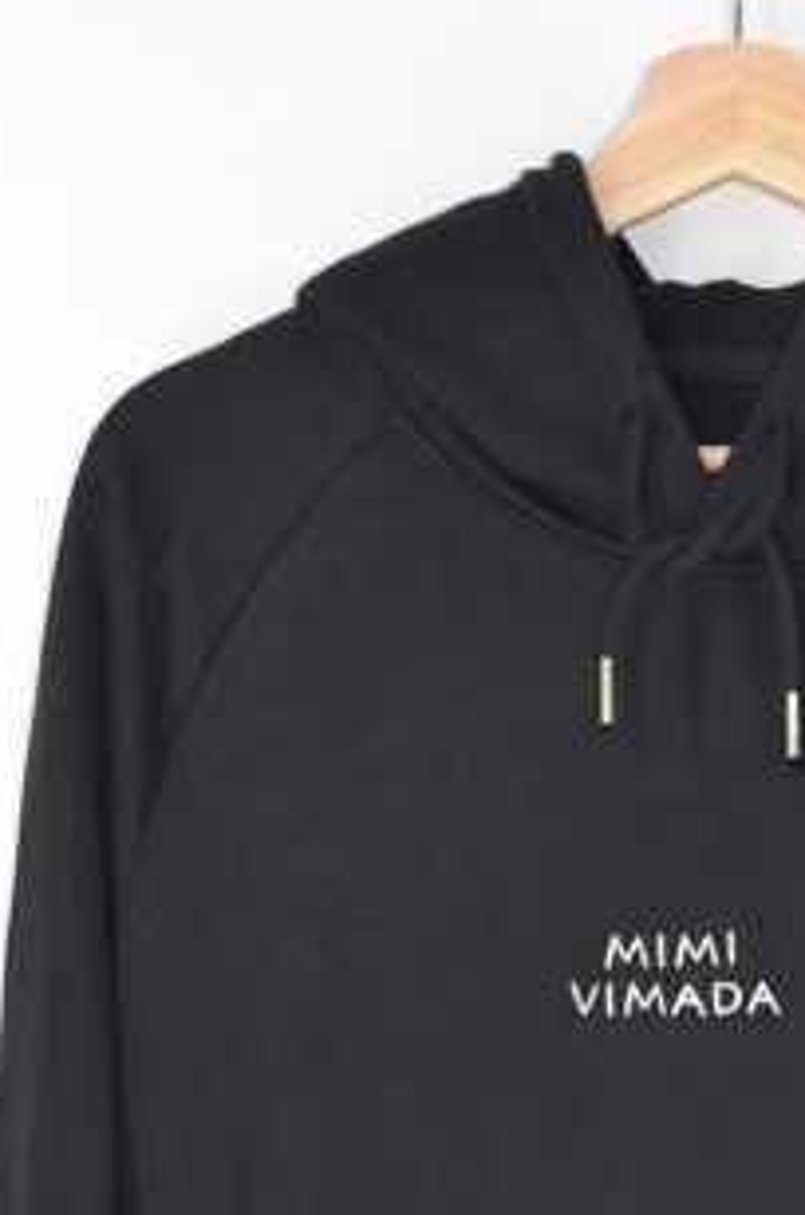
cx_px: 746
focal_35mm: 154
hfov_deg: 8.8
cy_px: 1085
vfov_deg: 13.2
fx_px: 5204
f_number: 5
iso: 640
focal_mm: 35
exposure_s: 1/125
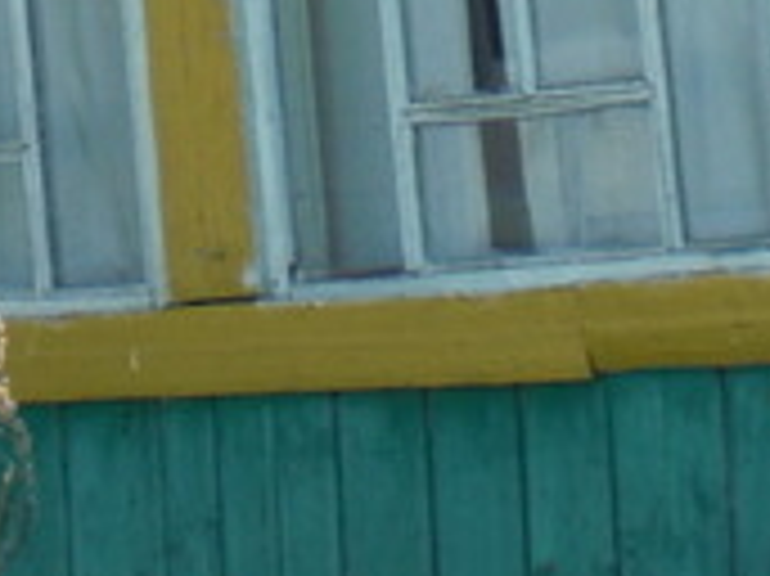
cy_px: -94
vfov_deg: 8.3
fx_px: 3957
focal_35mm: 178
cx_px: 585
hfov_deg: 11.1
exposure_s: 1/250
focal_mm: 6.3
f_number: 3.1
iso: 64
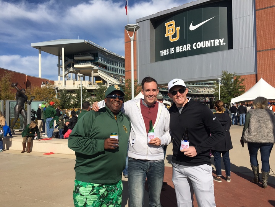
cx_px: 138
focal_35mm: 29
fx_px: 230
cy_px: 104
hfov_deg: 61.7
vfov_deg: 48.2
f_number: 2.2
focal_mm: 4.15
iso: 25
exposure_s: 1/3077
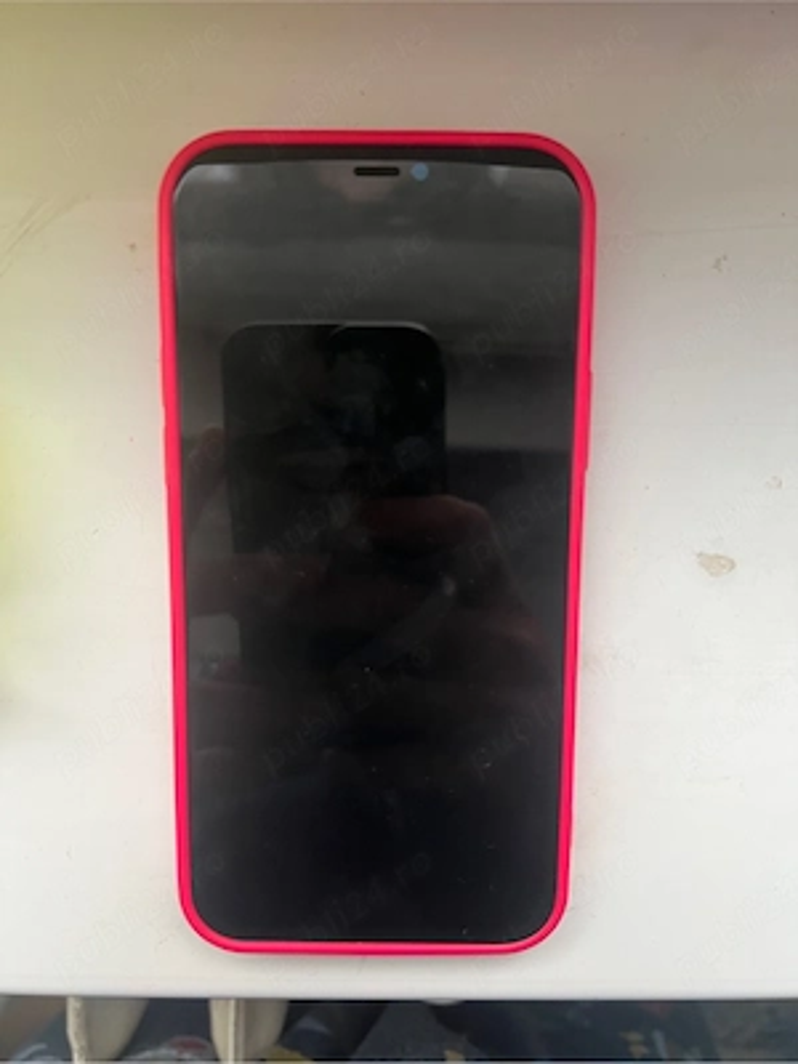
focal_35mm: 26
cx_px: 399
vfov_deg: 67.3
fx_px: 799
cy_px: 532
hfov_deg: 53.1
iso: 160
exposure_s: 1/60
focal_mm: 5.7
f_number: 1.5
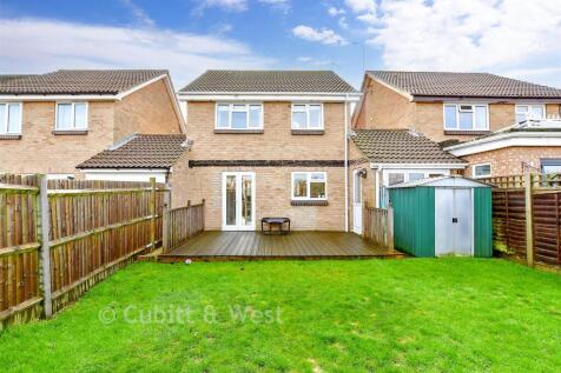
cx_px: 280
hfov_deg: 100.4
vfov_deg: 77.3
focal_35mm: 15
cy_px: 186
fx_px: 234
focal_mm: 10
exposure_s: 1/200
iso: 500
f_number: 8
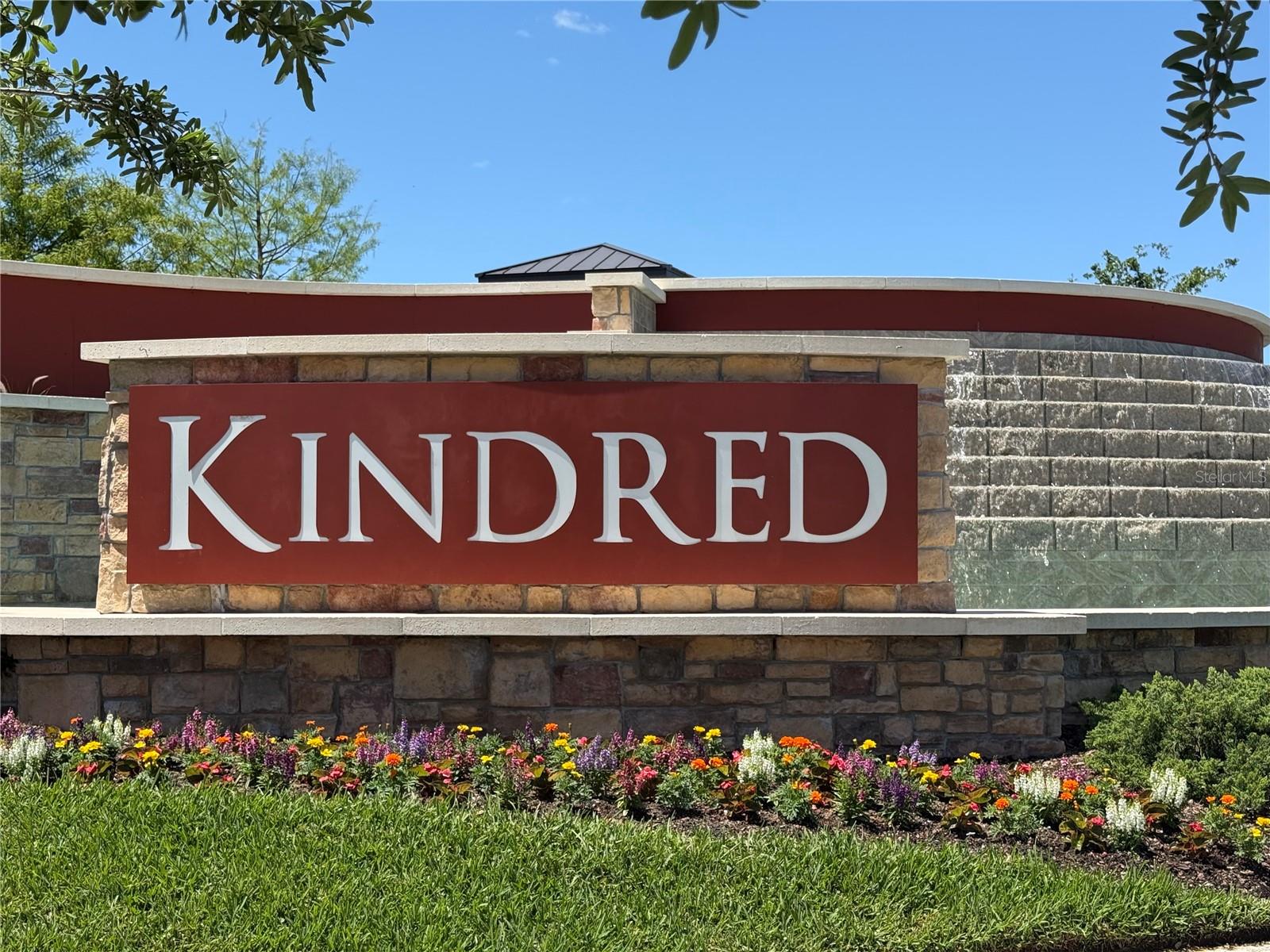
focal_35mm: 48
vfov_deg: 30.3
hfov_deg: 39.7
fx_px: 1761
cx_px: 635
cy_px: 476
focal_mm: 6.76
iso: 80
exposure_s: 1/3096
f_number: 1.78
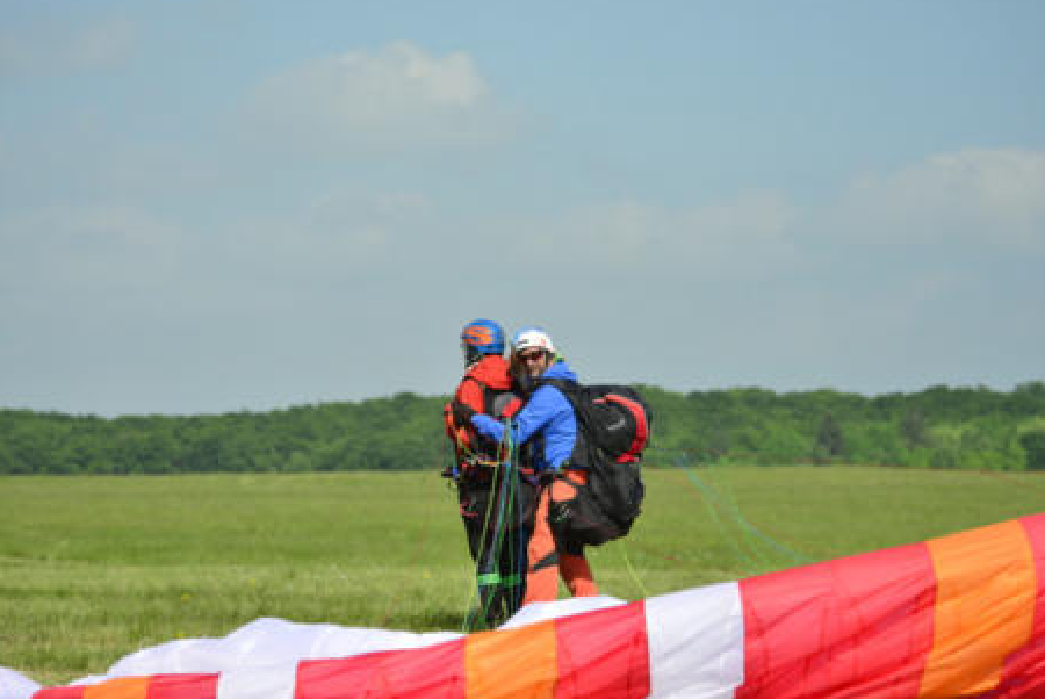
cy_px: 353
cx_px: 520
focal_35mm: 150
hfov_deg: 13.7
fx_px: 4358
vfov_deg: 9.2
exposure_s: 1/2000
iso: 280
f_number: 5
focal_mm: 135
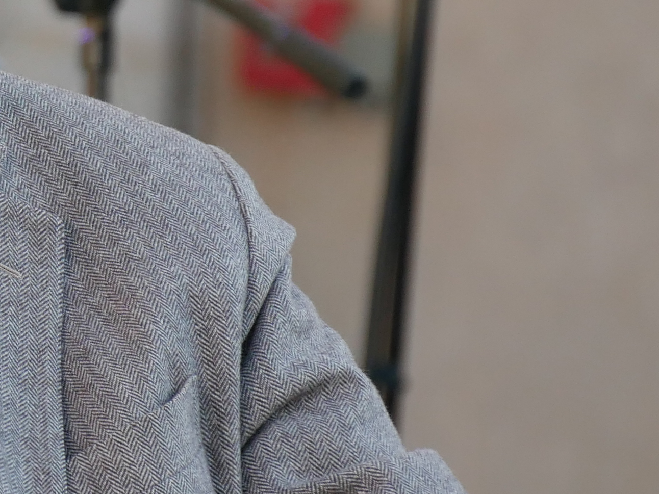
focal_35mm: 889
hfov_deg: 2.2
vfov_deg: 1.7
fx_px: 16924
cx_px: -368
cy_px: 197
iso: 400
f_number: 5.5
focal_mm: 125
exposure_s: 1/320
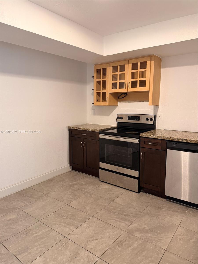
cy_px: 132
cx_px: 99
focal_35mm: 24
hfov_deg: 56.8
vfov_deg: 71.6
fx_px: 183
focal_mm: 6.76
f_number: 1.78
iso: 320
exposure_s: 1/60
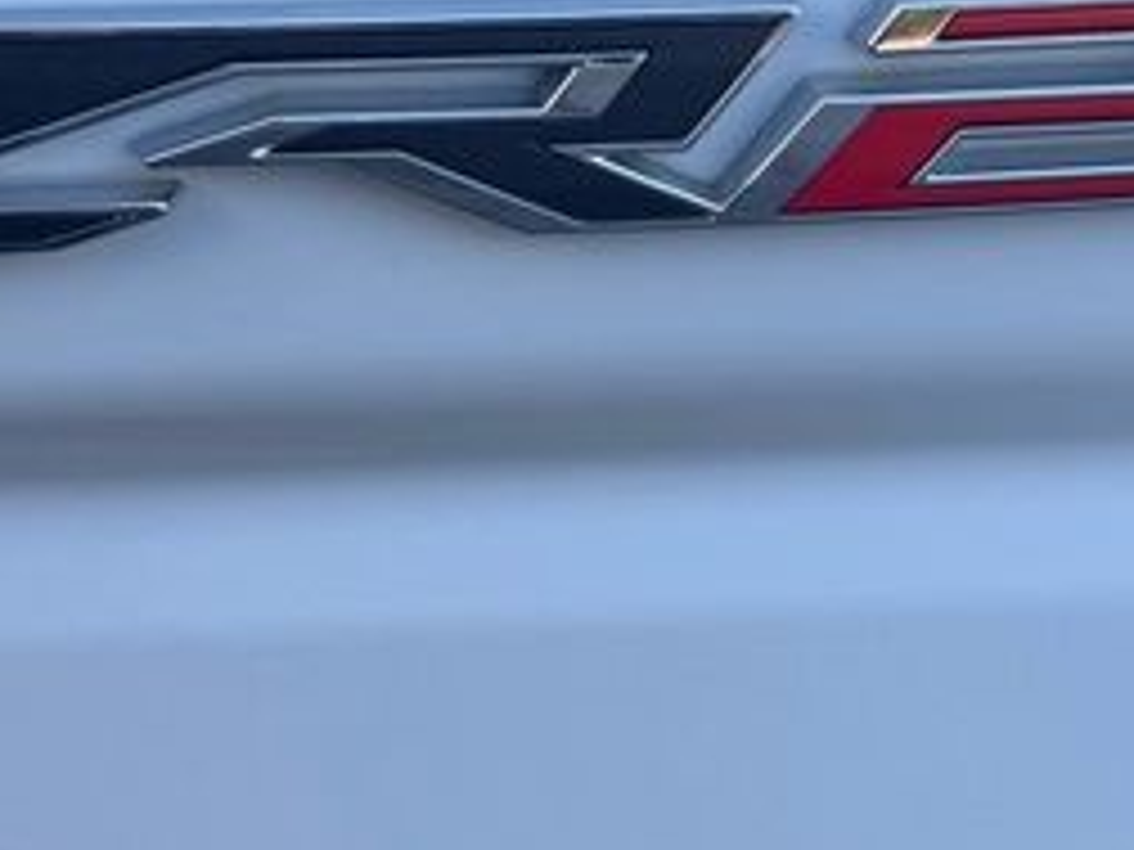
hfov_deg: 31.6
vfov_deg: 24.0
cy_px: 400
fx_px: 1998
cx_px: 500
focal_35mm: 61
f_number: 1.78
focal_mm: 6.76
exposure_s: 1/747
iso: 80
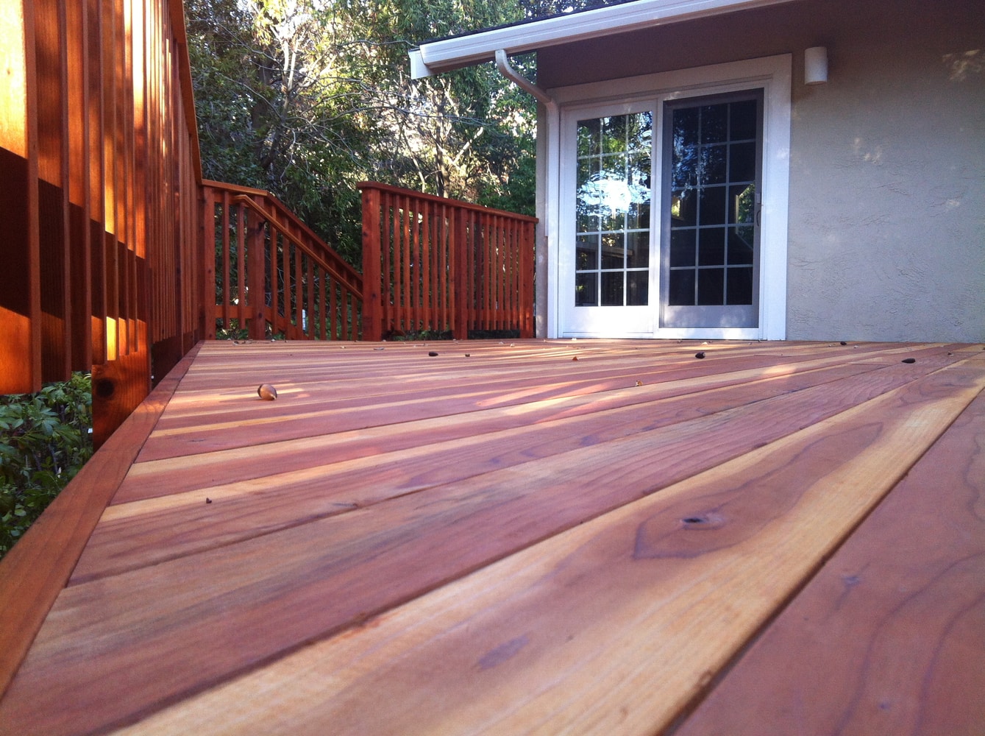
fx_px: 994
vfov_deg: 40.6
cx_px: 492
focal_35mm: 35
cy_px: 368
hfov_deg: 52.7
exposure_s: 1/60
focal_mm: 3.85
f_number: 2.8
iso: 80
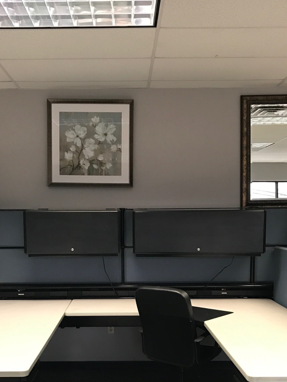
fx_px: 486
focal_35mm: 44
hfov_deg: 32.8
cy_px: 249
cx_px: 121
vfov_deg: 42.5
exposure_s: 1/15
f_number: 1.8
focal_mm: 3.99
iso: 50
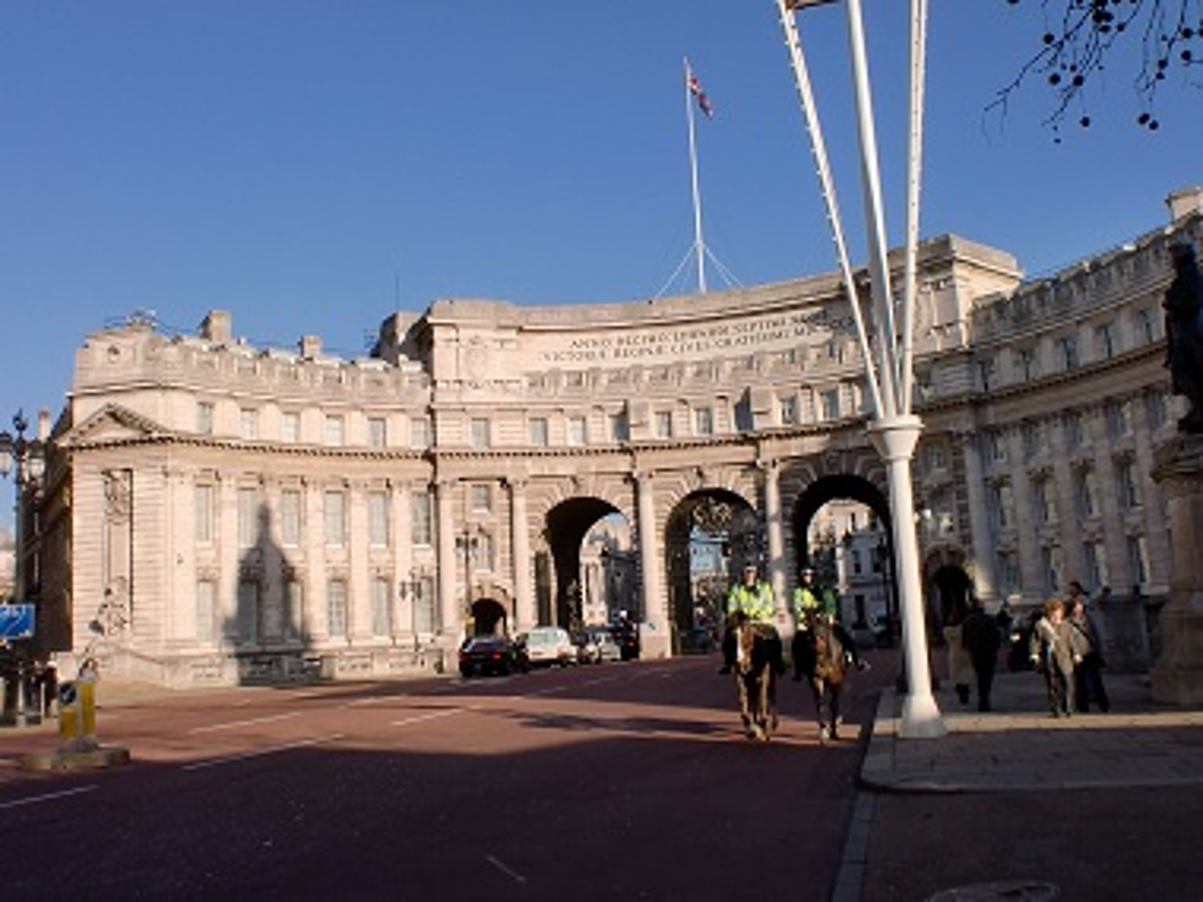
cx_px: 602
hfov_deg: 52.6
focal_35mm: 35
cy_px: 451
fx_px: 1216
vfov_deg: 40.7
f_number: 5.6
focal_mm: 6.3
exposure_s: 1/400
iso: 64
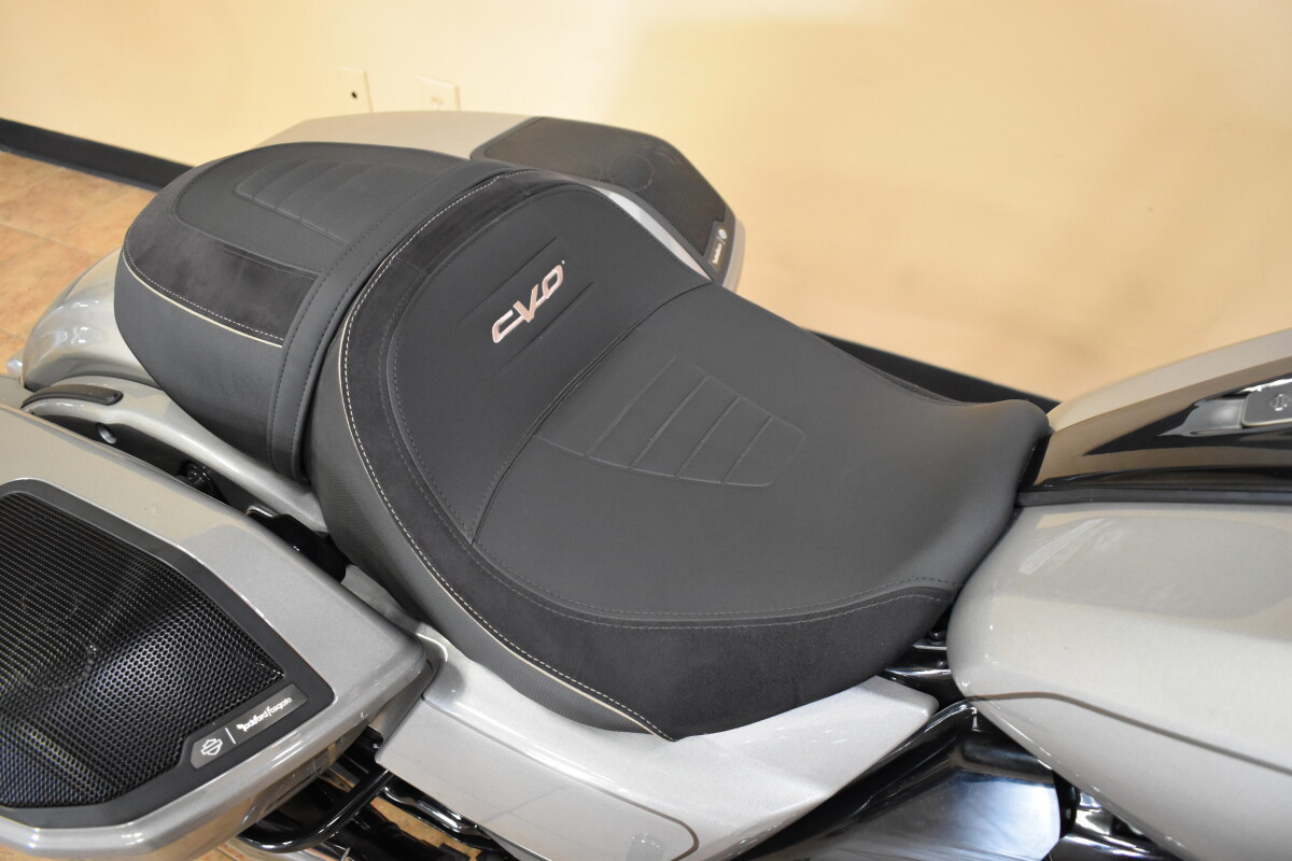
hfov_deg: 61.9
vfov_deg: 43.6
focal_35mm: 30
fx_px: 1077
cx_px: 646
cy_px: 430
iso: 2200
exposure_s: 1/60
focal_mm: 20
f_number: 3.8
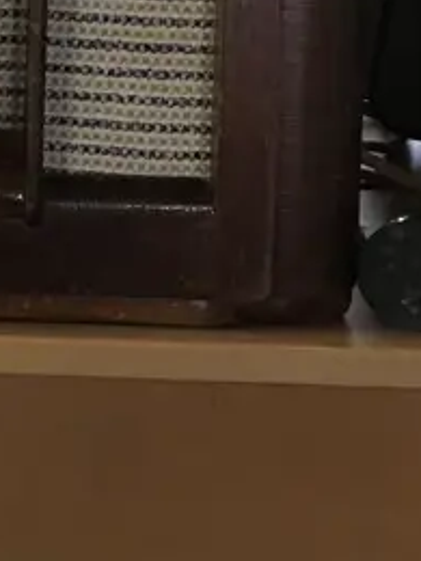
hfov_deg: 12.1
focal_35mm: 114
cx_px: -307
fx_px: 1849
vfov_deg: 16.9
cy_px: 17
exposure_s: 1/25
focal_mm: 4.15
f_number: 2.2
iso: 200
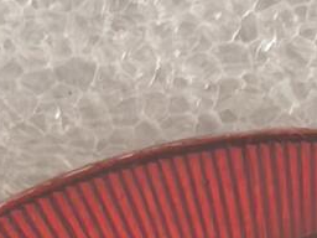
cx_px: 364
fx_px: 4826
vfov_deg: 2.8
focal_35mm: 527
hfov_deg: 3.8
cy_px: 719
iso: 80
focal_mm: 5.75
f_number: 2
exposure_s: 1/100
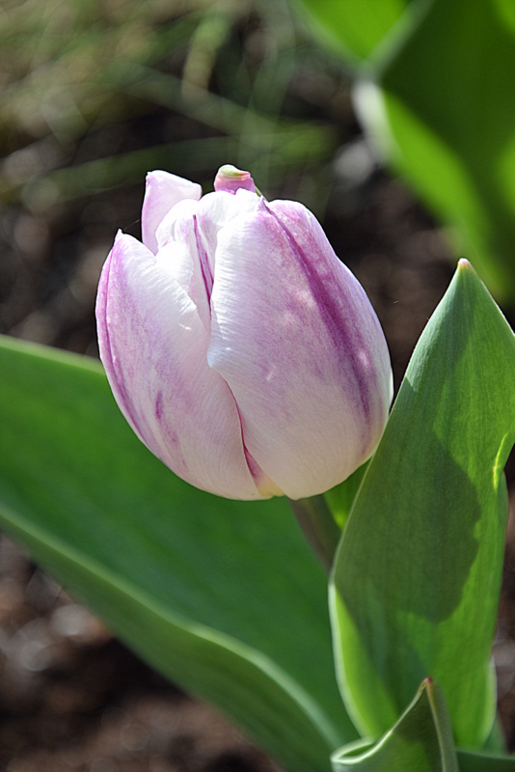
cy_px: 386
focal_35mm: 158
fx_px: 3377
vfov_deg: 13.0
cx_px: 258
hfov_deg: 8.7
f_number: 8
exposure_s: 1/320
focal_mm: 105
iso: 200
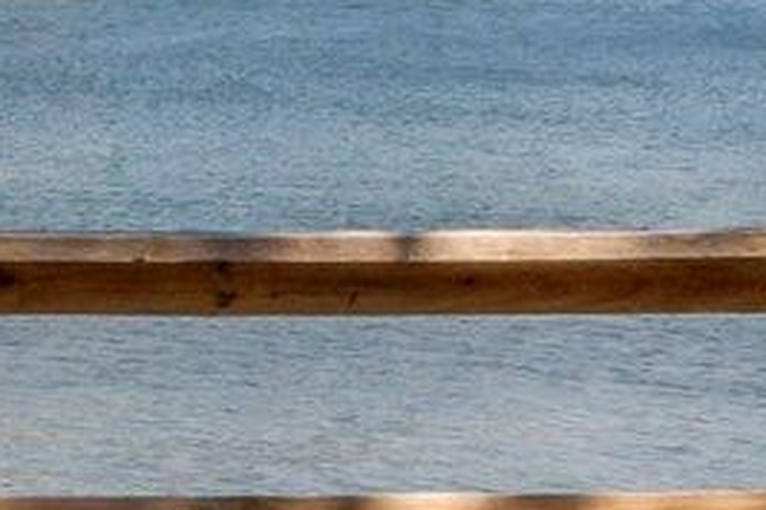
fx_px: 4912
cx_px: -907
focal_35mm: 231
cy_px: -52
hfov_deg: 8.3
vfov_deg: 5.9
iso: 400
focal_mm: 30
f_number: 22
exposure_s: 1/200
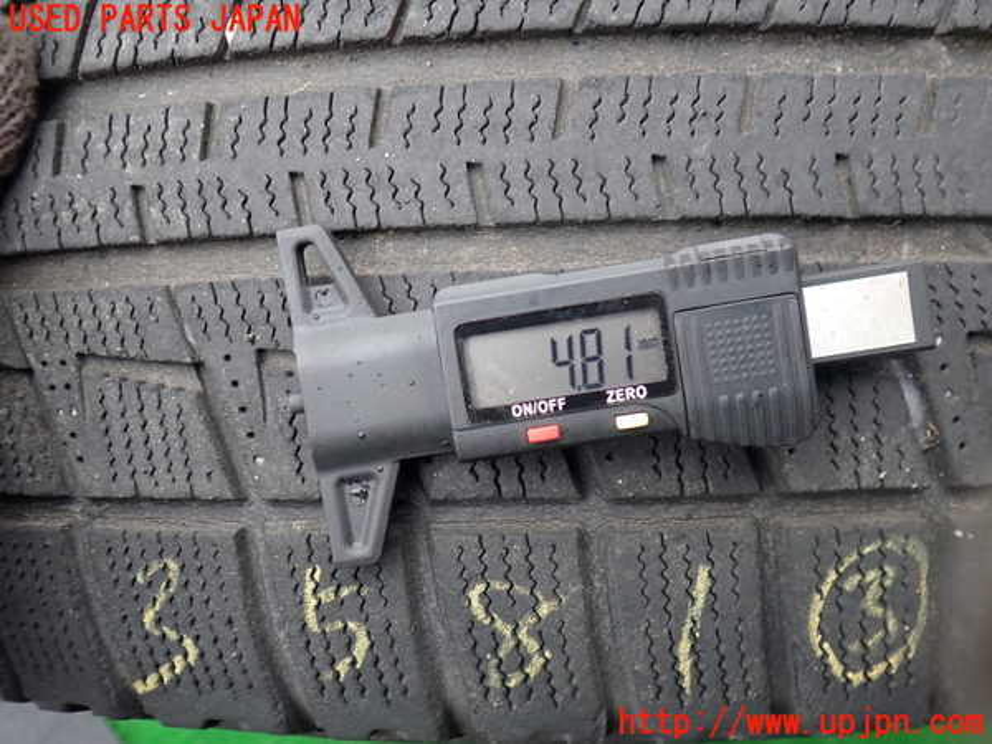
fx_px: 860
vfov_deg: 46.8
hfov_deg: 60.0
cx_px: 496
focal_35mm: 30
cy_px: 372
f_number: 2.3
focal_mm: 5.4
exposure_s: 1/60
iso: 200
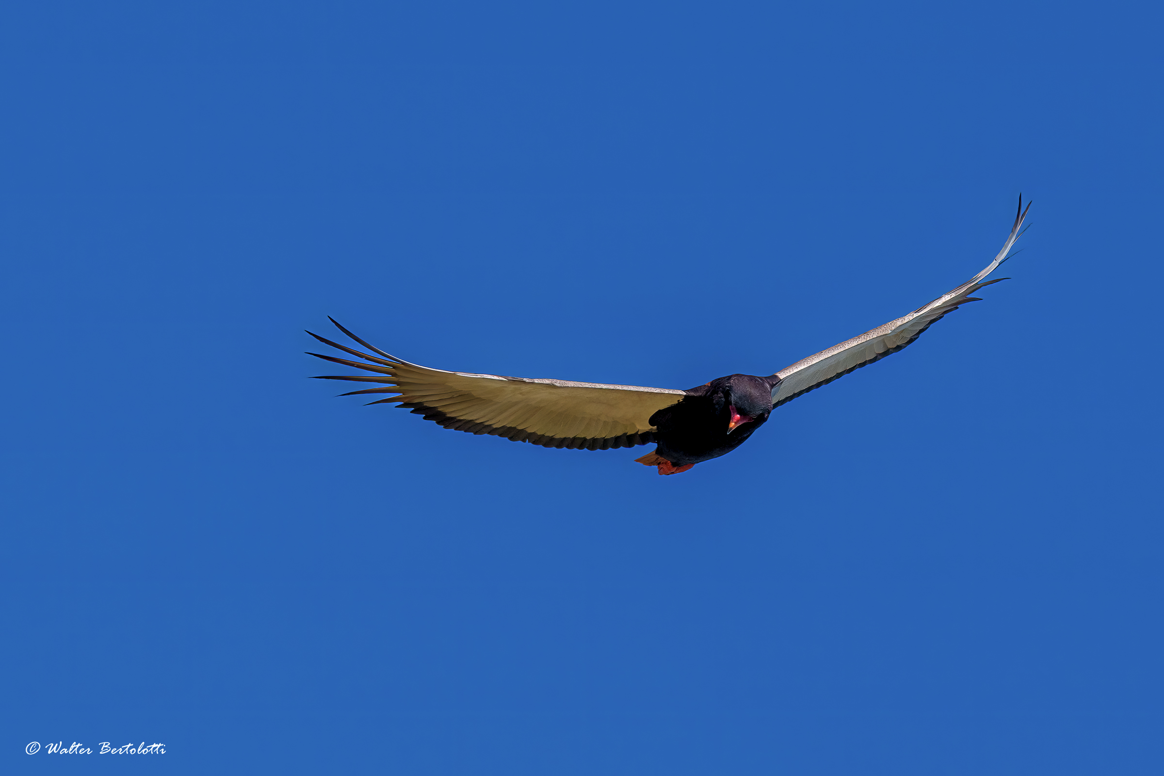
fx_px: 12932
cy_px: 388
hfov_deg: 5.2
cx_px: 582
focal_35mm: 400
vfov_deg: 3.4
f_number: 5.6
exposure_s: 1/2000
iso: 160
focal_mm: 400
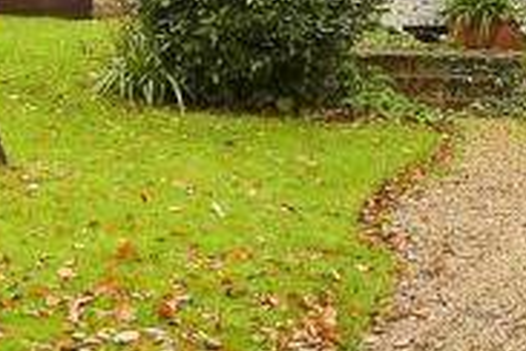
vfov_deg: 16.0
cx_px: 371
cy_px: 10
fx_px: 1227
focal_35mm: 84
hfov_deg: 24.0
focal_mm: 10
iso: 160
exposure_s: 1/25
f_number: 8
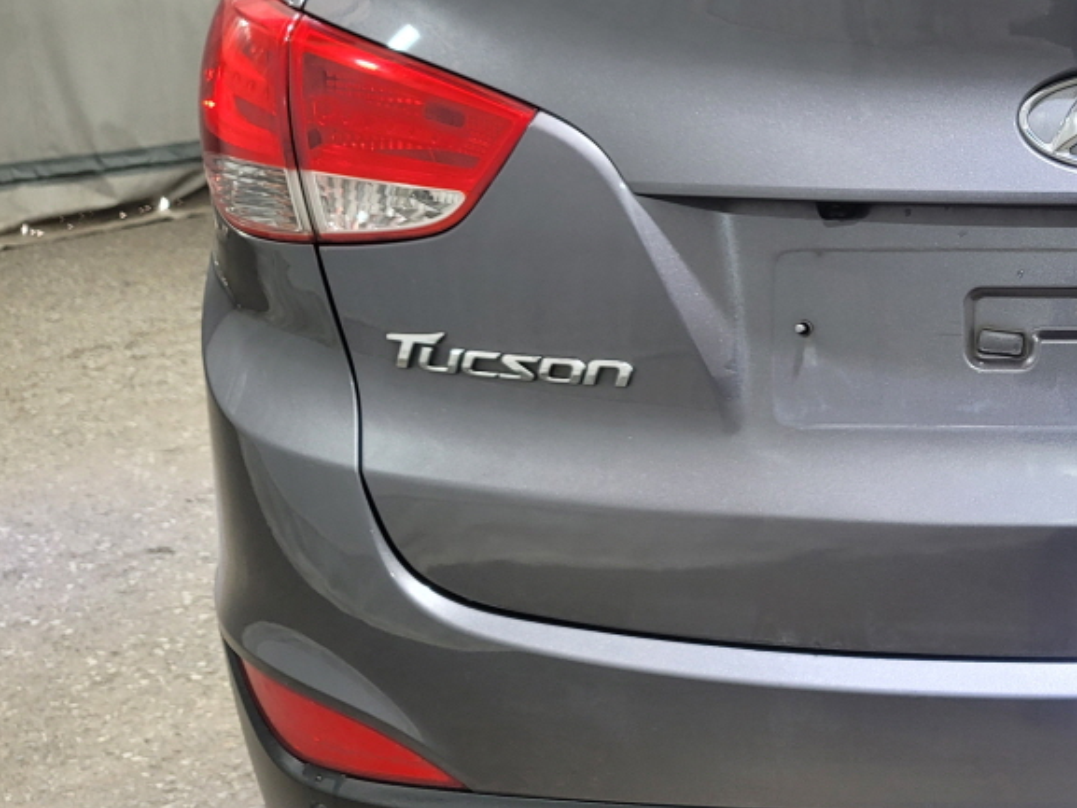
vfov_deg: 27.8
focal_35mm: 52
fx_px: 1618
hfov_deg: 33.3
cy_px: 254
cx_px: 1109
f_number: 1.8
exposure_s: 1/120
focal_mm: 7
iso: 100
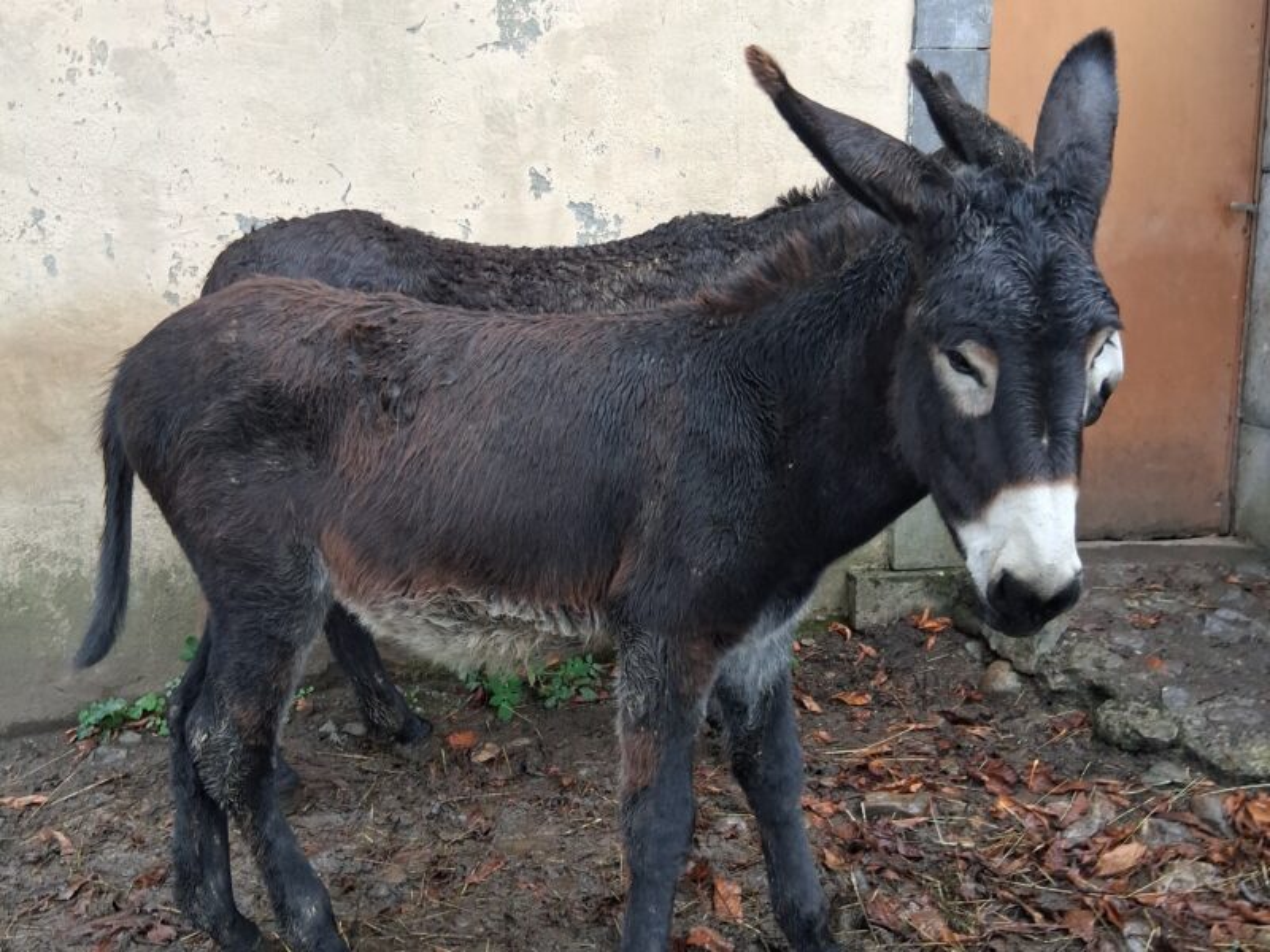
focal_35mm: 26
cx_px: 635
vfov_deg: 53.1
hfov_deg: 67.3
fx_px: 954
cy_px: 476
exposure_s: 1/100
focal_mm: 3.98
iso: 160
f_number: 1.8
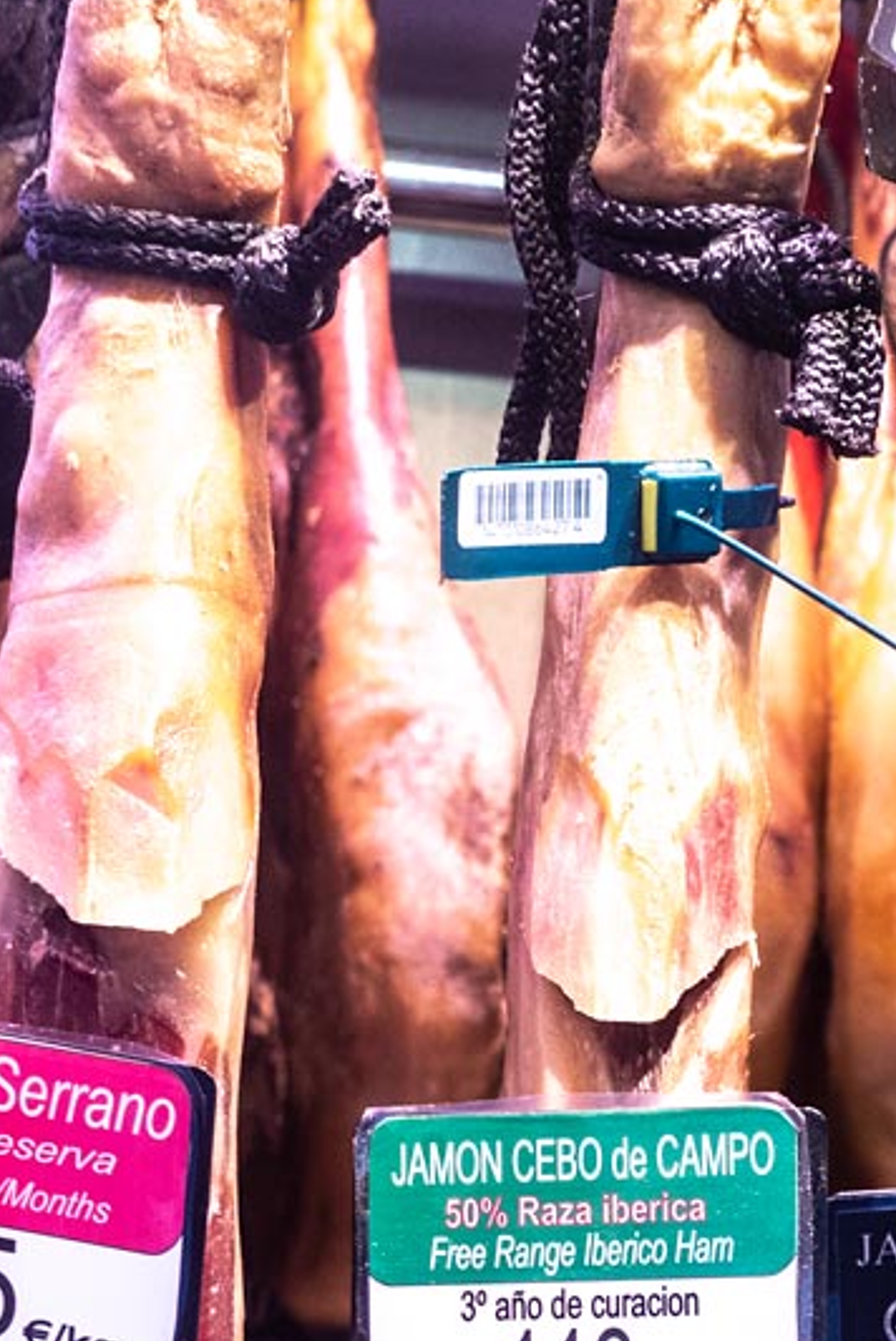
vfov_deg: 14.8
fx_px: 5033
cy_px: 1537
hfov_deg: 10.1
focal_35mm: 135
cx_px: 737
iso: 250
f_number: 4
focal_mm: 18.51
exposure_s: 1/100
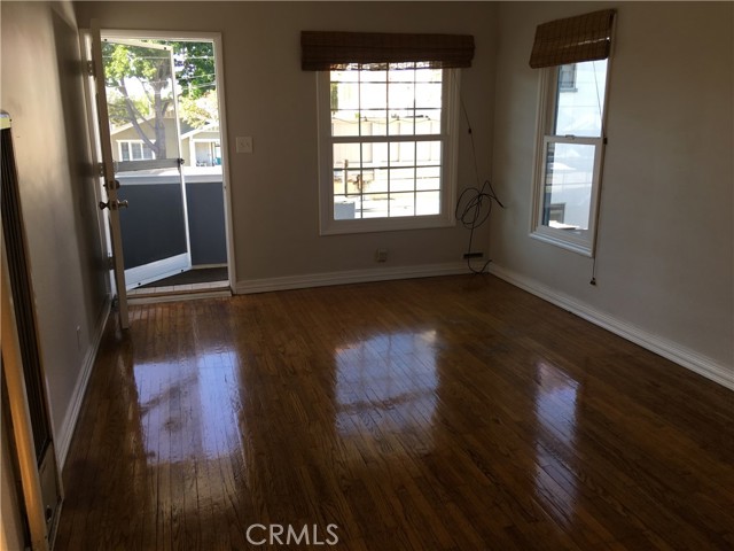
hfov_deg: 61.7
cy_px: 276
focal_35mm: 29
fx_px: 615
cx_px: 367
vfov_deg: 48.2
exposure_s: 1/60
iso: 25
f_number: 2.2
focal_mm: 4.15
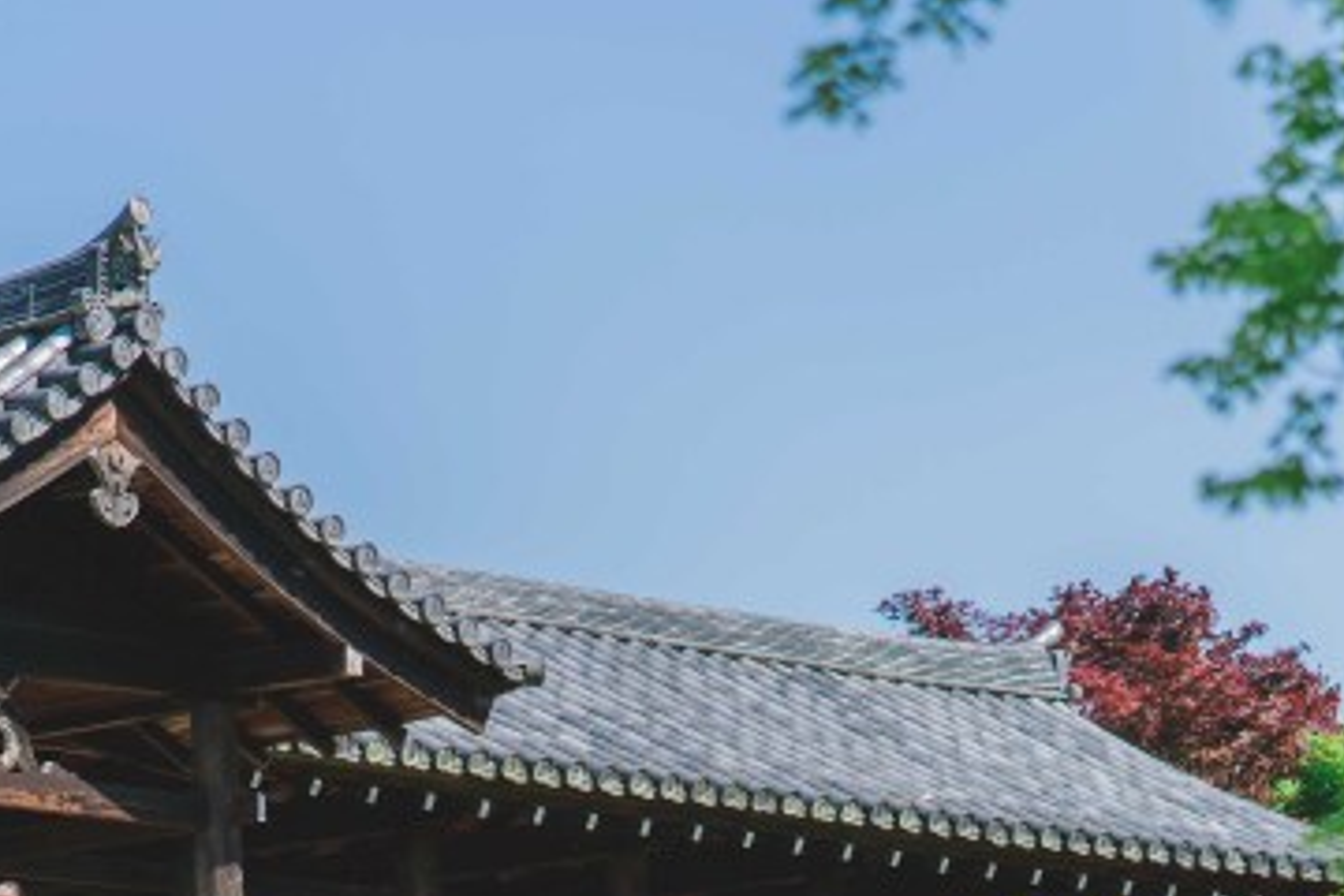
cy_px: 693
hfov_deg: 10.8
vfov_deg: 7.3
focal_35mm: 189
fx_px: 7055
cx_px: 280
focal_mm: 85
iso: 200
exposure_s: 1/8000
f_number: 2.2
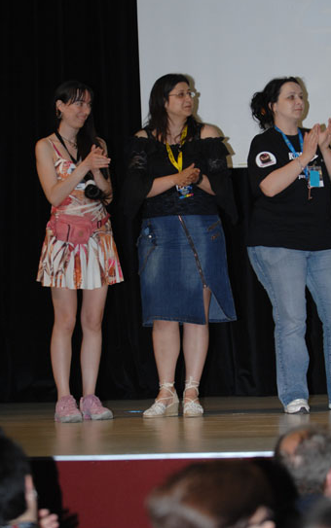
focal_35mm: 146
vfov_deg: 14.3
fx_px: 2104
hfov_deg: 9.0
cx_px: 194
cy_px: 242
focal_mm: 86
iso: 400
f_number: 2.8
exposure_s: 1/125
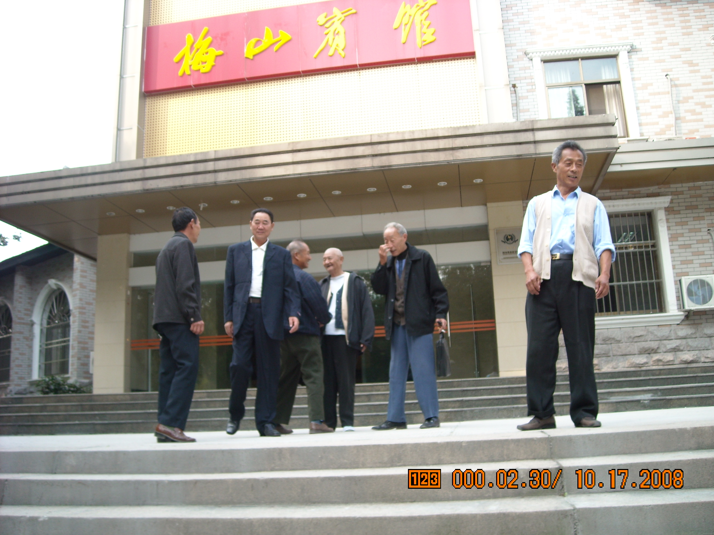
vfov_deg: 40.7
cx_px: 357
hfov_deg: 52.6
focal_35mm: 35
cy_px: 268
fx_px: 722
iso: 64
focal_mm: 5.7
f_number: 2.8
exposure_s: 1/109
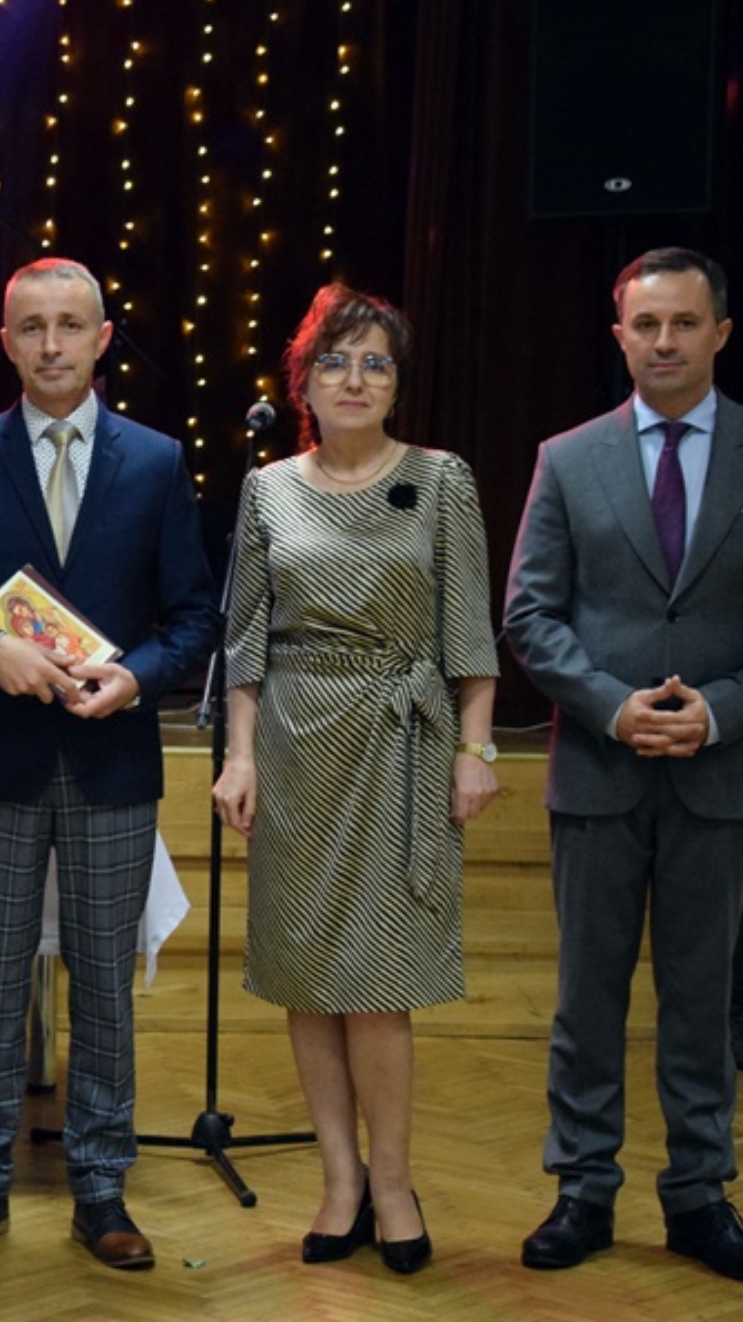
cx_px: -169
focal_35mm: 100
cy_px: 663
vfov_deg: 21.4
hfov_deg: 11.8
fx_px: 3503
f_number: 4.8
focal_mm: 42
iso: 4500
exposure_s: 1/100
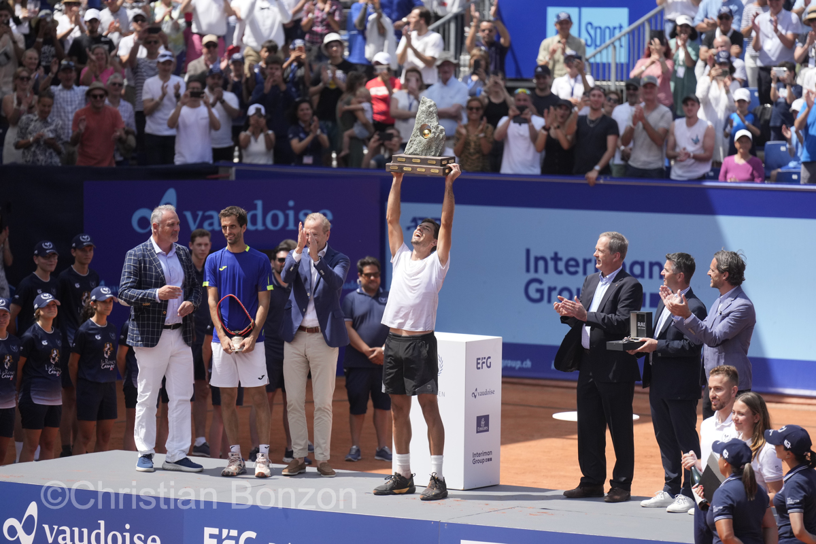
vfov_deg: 6.9
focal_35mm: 200
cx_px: 408
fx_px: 4533
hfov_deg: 10.3
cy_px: 272
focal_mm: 200
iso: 800
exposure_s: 1/10000
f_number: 2.8
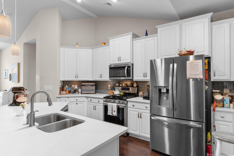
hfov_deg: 86.9
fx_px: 123
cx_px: 117
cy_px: 78
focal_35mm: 19
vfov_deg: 64.6
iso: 100
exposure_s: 1/10
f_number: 5
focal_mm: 13
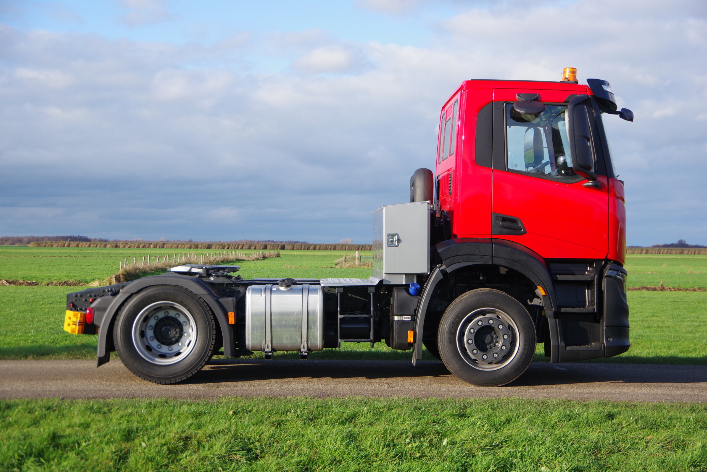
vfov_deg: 18.9
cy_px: 236
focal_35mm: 72
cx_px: 354
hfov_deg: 28.1
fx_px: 1414
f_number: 5
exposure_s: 1/500
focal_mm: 48
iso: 200
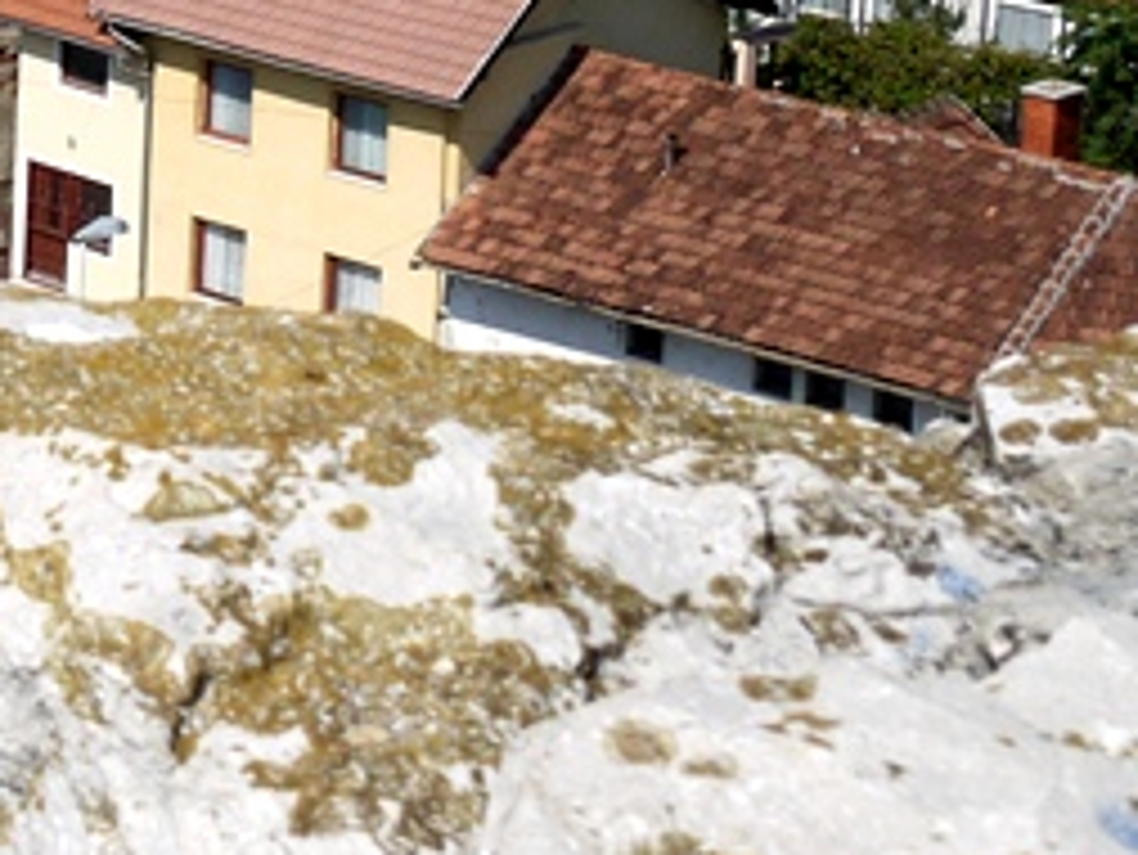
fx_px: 5855
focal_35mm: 178
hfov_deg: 10.2
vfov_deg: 8.1
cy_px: -531
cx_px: -1160
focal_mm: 22
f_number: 11
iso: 200
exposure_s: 1/500
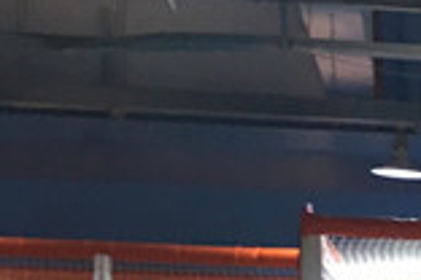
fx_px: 1953
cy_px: 748
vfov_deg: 7.5
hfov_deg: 11.2
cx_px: 831
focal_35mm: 167
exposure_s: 1/33
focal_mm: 4.15
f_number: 2.2
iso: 125
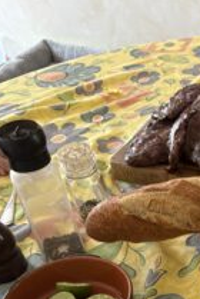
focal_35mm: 69
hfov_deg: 18.2
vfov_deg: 26.8
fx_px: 573
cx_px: 272
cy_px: 332
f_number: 1.6
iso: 125
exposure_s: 1/71
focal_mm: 5.96
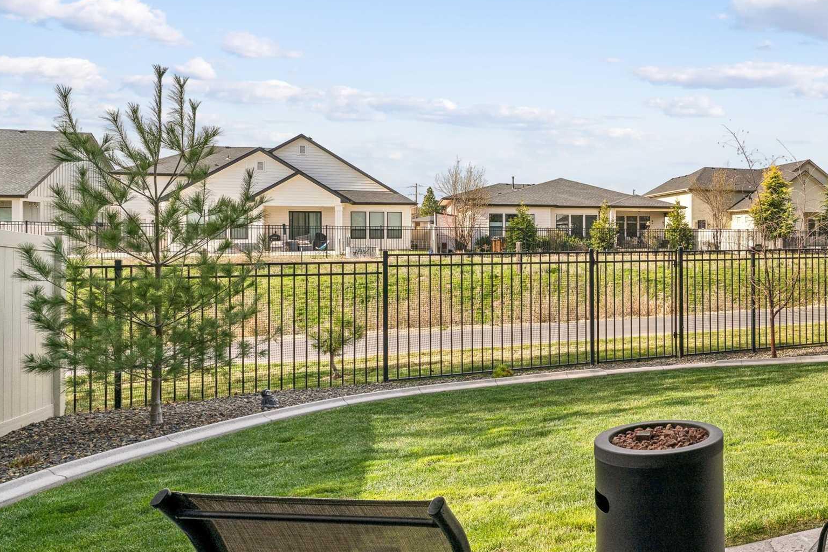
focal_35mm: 32
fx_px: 727
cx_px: 762
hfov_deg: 51.5
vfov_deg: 41.5
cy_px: 234
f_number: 13
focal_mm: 15.8
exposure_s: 1/250
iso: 400
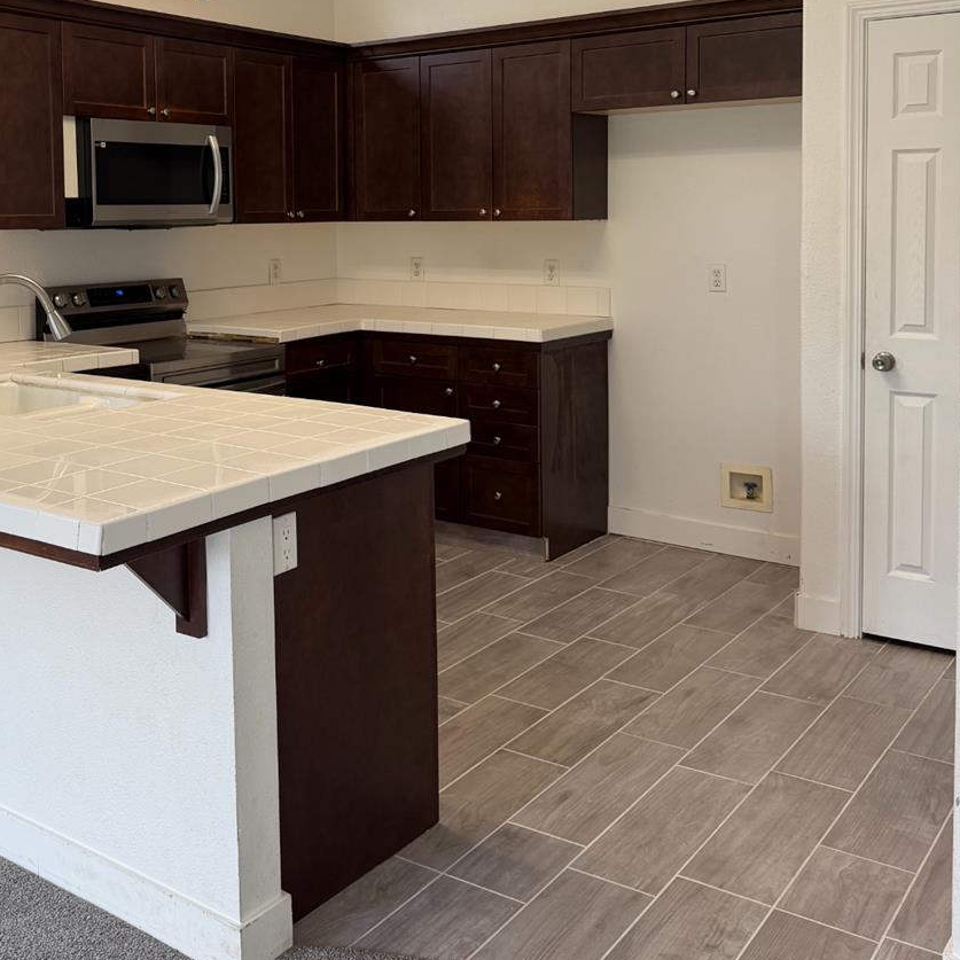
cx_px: 350
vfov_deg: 42.8
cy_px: 266
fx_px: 1192
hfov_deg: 43.5
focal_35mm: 38
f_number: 1.78
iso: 160
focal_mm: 6.76
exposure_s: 1/120
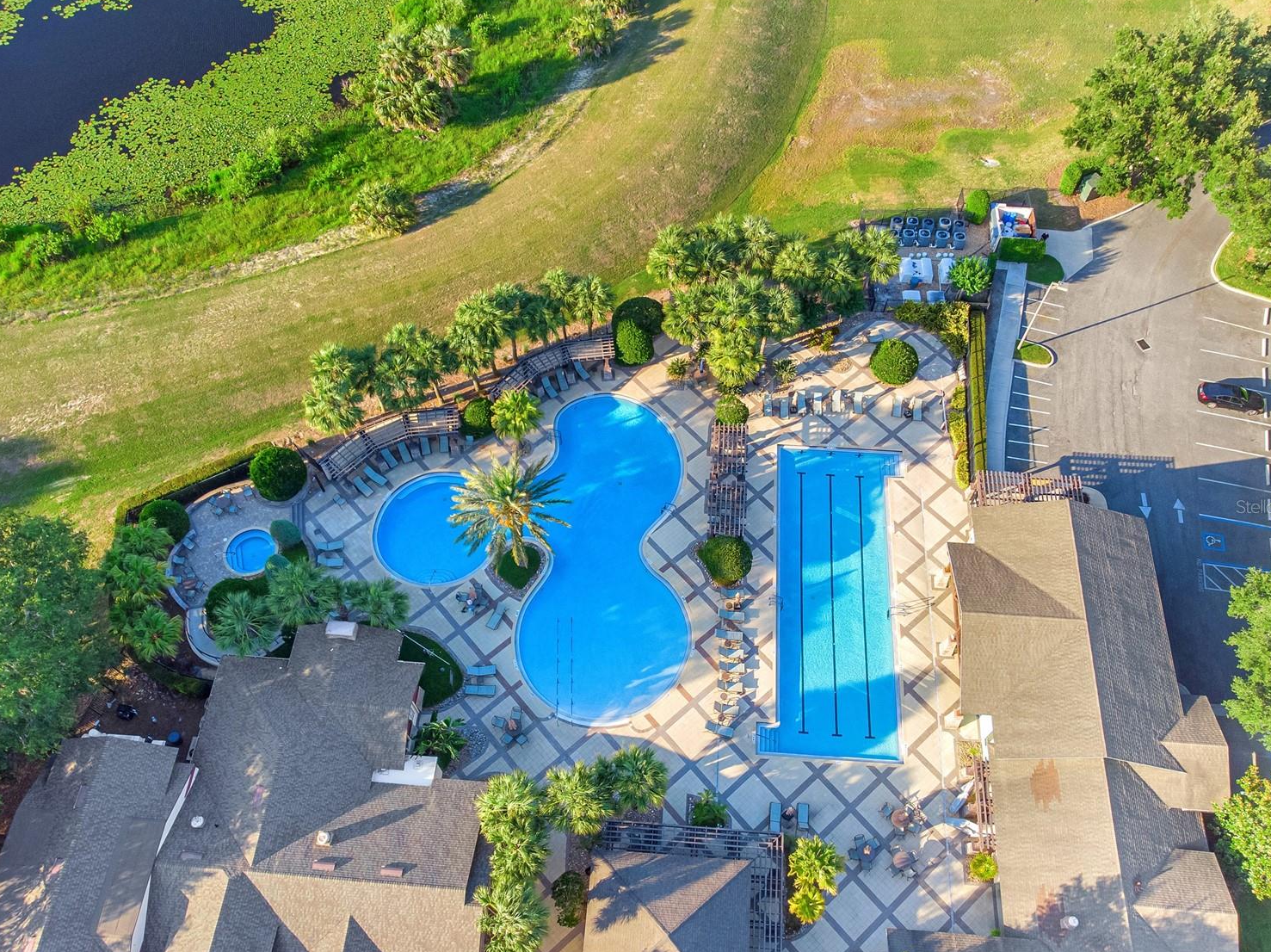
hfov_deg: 67.3
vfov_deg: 53.0
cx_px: 629
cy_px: 506
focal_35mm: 26
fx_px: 954
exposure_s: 1/50
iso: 100
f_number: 2.8
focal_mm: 4.5
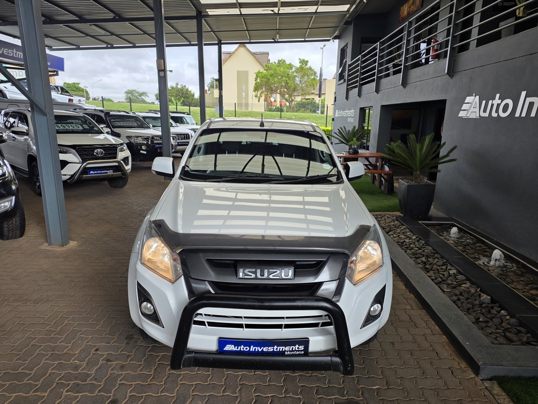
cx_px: 269
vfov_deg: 58.9
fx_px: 357
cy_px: 202
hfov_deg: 73.9
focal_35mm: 23
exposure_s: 1/1441
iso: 80
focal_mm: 6.25
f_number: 1.7
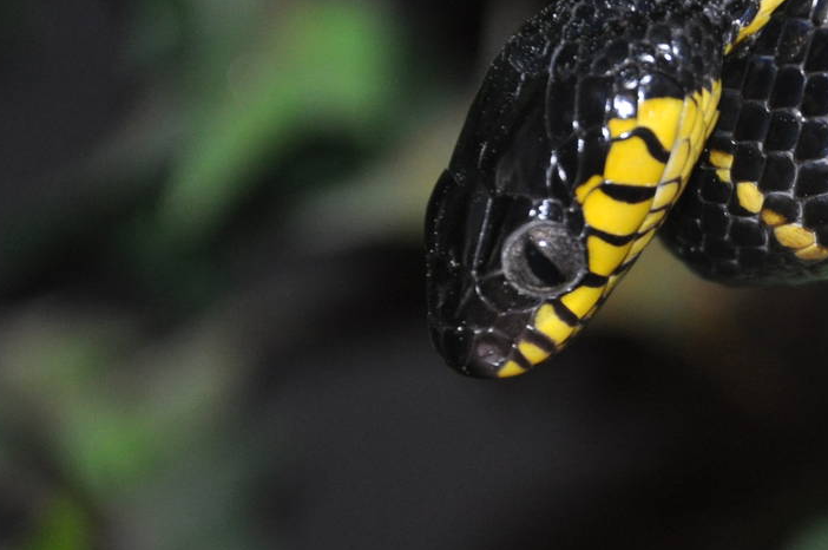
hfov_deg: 5.7
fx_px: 8249
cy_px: 200
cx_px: 777
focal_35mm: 359
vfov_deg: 3.8
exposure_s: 1/60
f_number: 5.6
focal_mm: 105
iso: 800
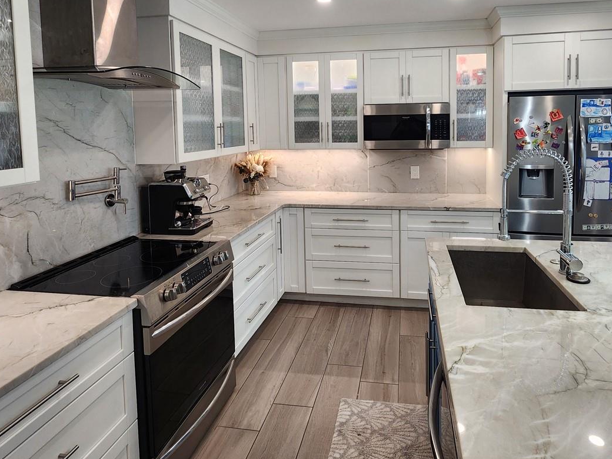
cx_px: 343
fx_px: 354
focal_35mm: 20
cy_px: 149
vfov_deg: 64.1
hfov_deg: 81.4
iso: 100
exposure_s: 1/60
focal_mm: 2.2
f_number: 2.2
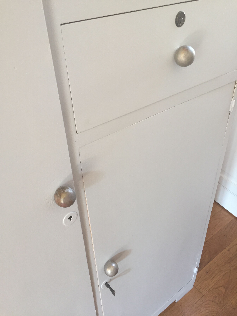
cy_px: 158
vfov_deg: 61.7
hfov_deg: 48.2
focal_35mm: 29
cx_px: 118
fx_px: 265
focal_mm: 4.15
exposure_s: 1/33
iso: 125
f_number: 2.2
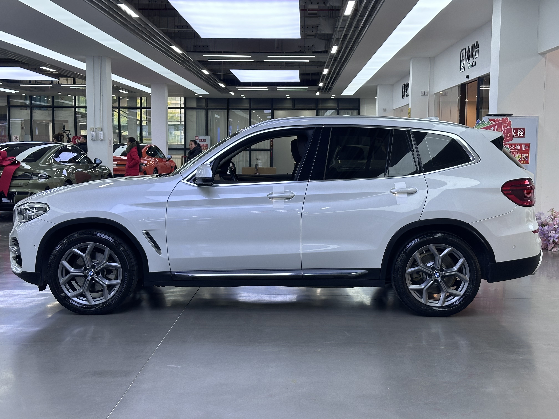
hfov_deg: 39.7
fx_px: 775
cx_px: 280
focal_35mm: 48
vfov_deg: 30.3
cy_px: 210
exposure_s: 1/100
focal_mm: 6.86
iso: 64
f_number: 1.78
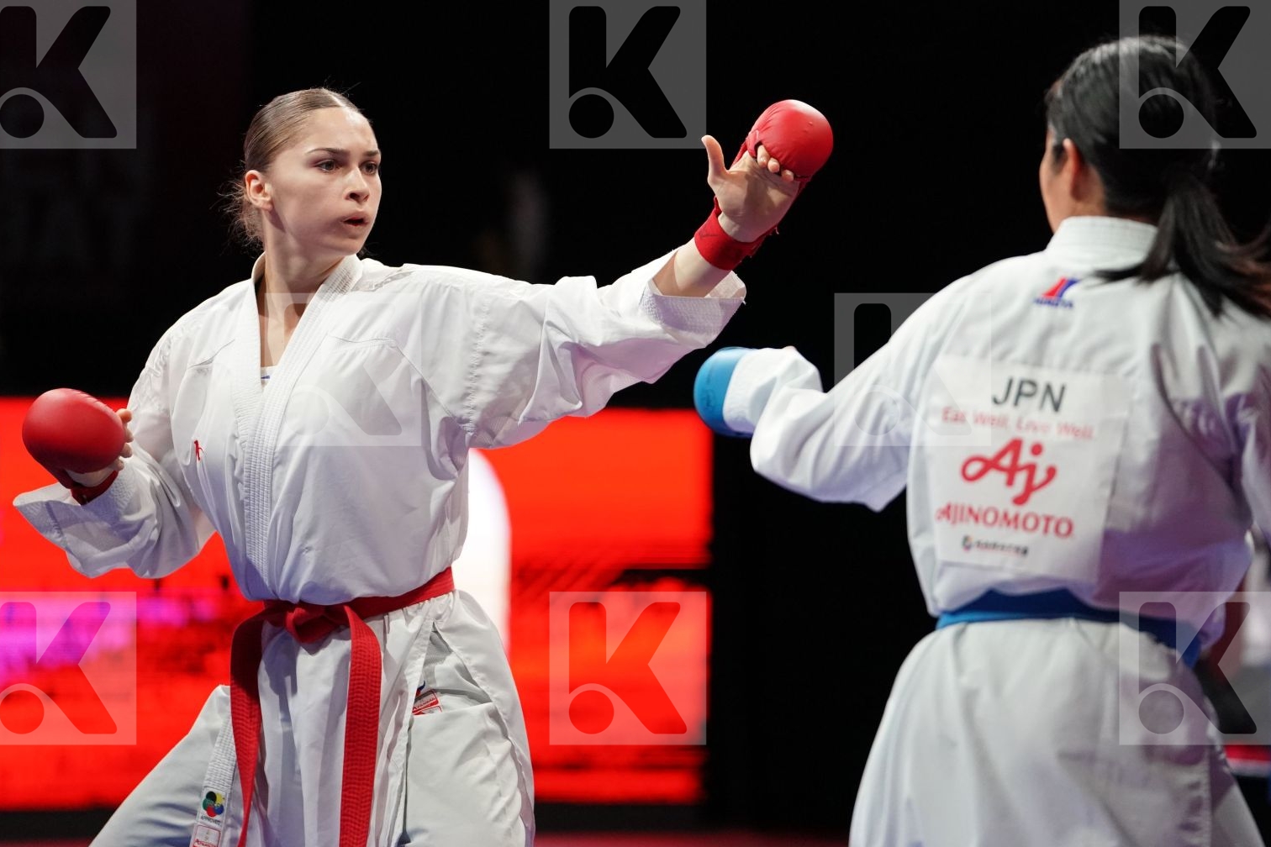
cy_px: 370
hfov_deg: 9.1
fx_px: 7943
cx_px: 628
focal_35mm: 225
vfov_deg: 6.1
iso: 4000
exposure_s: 1/1000
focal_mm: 189
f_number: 2.8
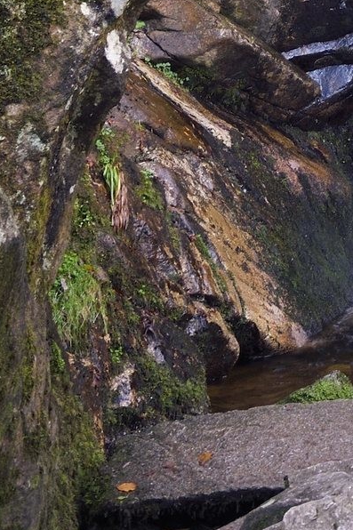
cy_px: -518
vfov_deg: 14.3
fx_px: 1781
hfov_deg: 10.5
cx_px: 681
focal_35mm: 121
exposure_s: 1/10
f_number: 14
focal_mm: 30
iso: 800
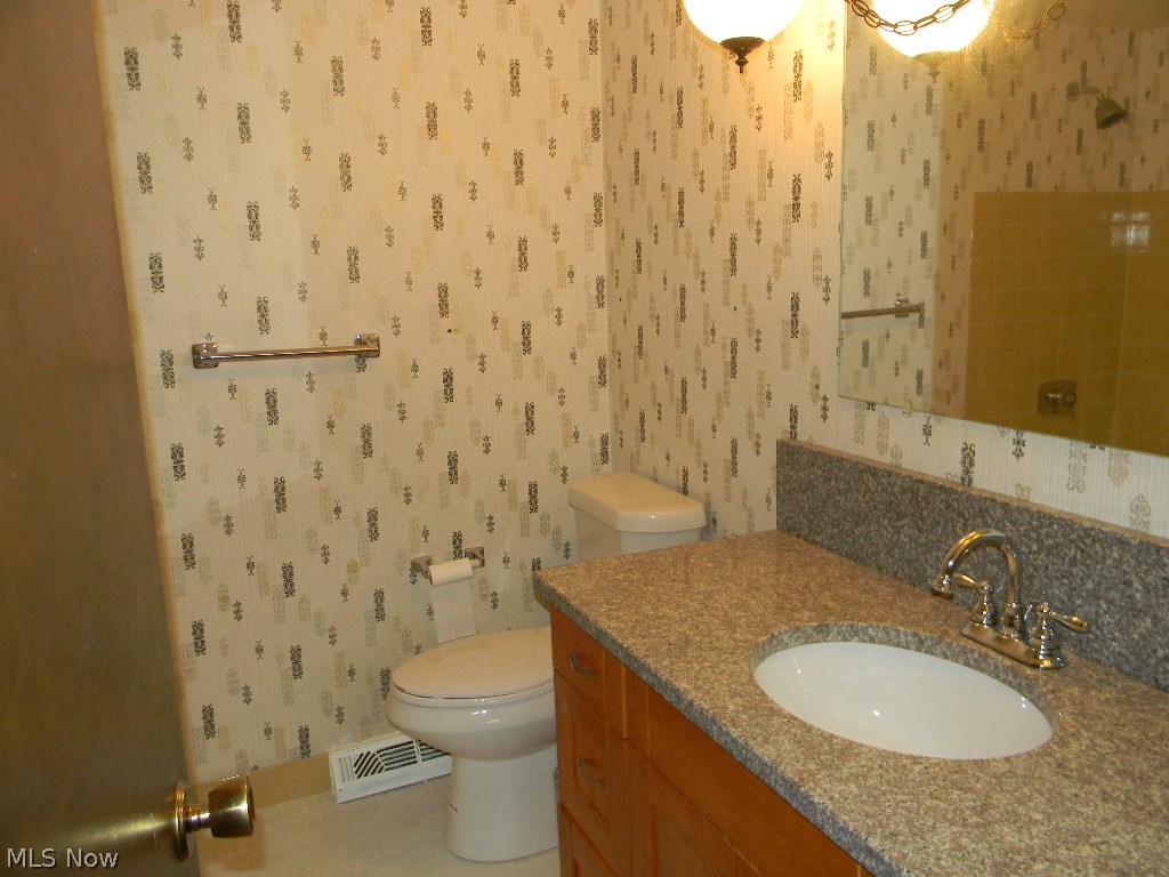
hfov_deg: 63.4
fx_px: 946
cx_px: 584
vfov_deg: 49.7
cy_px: 438
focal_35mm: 28
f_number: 3.5
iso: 200
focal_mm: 5
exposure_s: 1/26
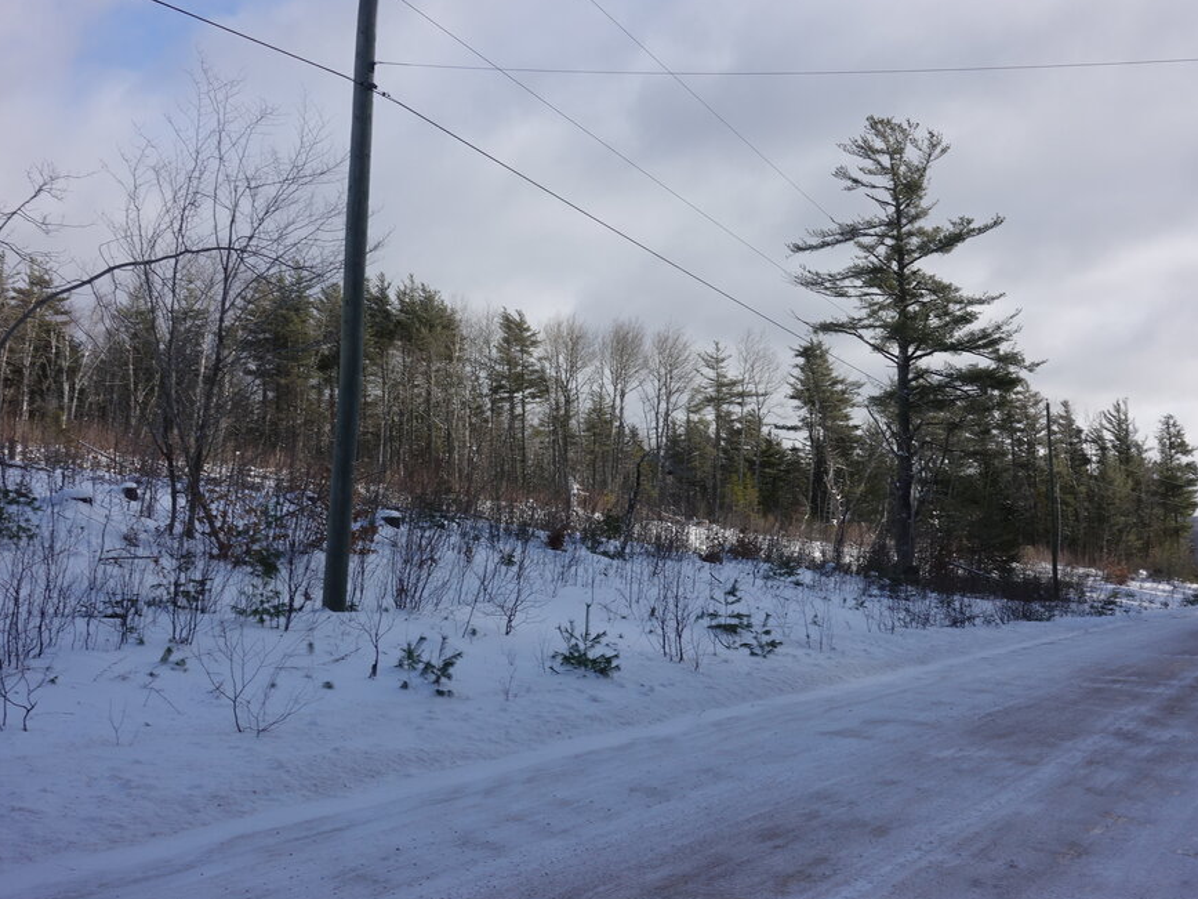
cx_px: 656
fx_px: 1419
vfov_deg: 35.1
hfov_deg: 45.7
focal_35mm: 41
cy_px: 452
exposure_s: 1/160
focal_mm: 13.72
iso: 125
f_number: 10
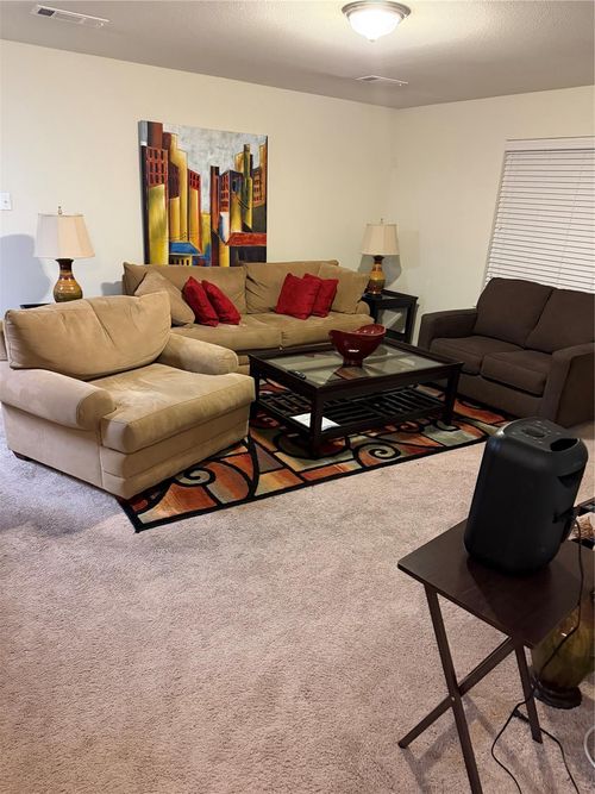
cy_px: 397
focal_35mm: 24
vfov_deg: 71.6
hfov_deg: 56.8
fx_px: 550
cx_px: 298
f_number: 1.78
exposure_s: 1/60
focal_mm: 6.76
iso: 800
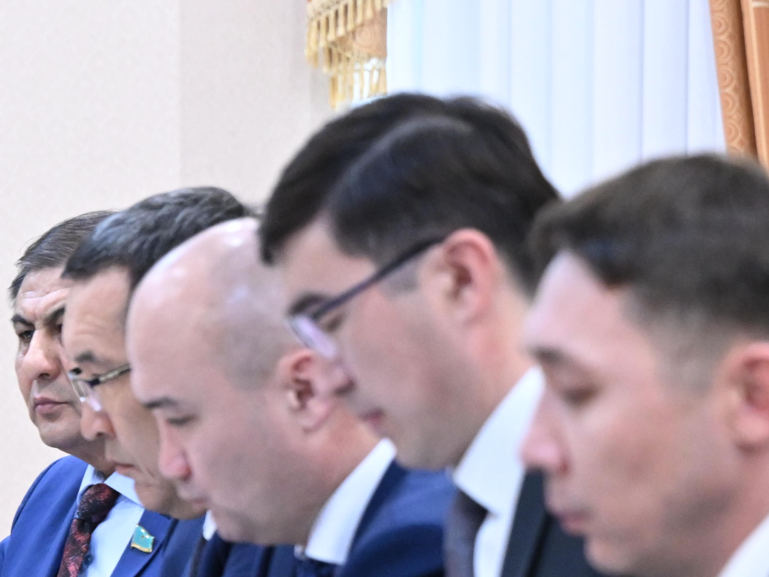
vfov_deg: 4.2
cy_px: 375
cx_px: -823
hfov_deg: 5.4
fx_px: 7953
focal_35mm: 358
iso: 2500
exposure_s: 1/160
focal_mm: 86
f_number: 3.5
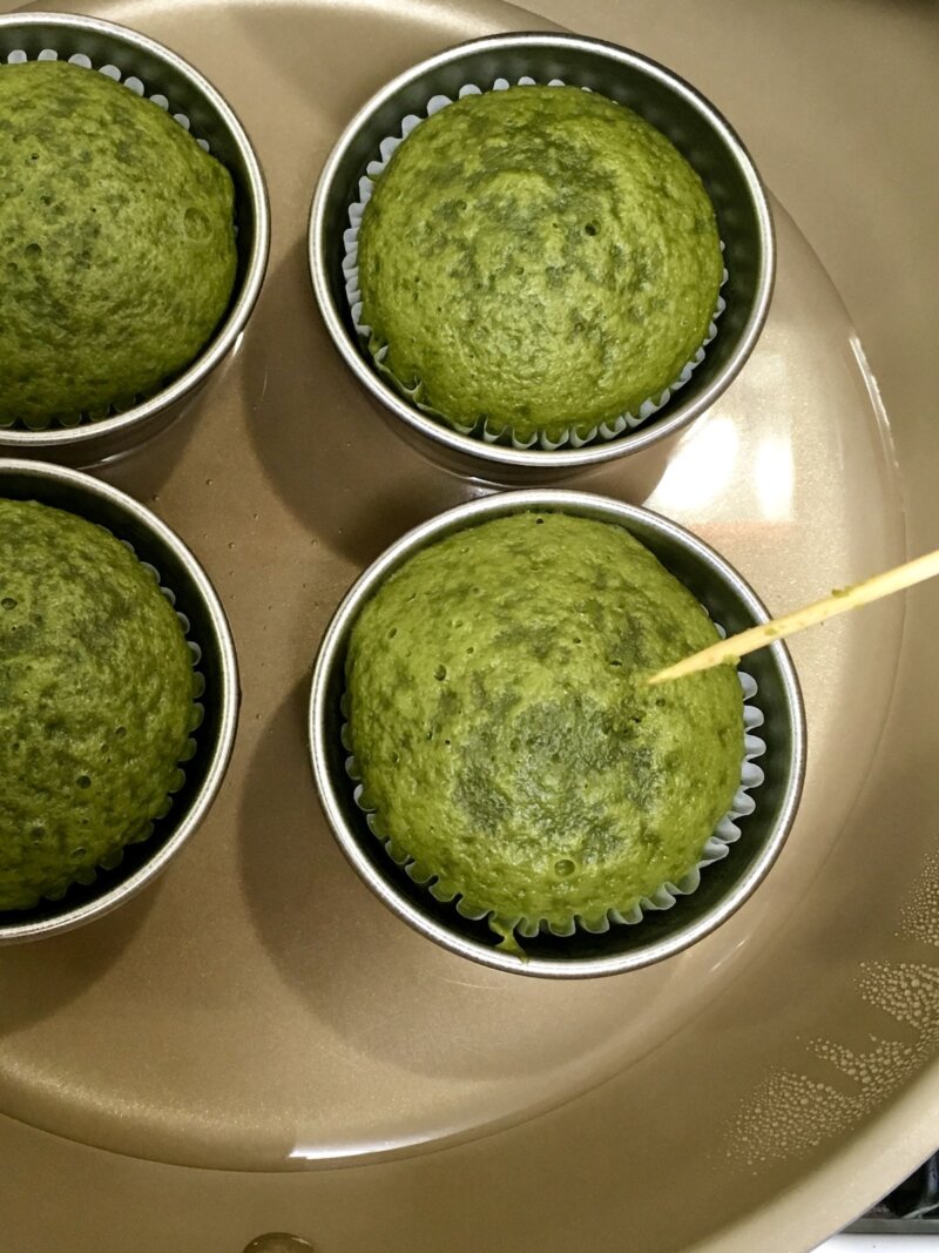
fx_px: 1049
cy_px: 626
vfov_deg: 61.7
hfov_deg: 48.2
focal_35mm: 29
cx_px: 470
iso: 100
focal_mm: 4.15
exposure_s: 1/30
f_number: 2.2
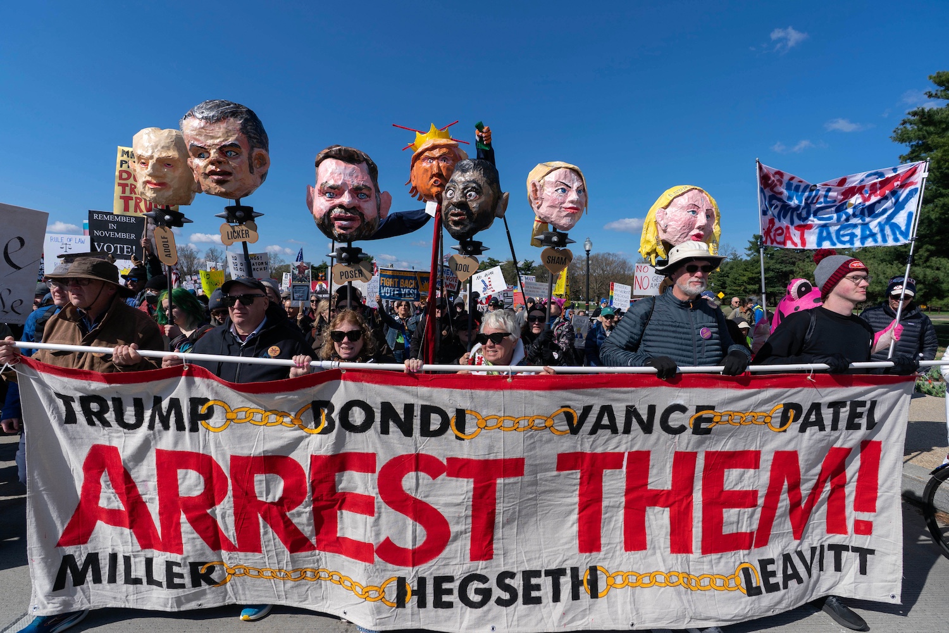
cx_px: 474
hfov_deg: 96.7
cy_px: 316
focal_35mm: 16
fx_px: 422
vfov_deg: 73.7
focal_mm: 16
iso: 100
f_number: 6.3
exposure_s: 1/640
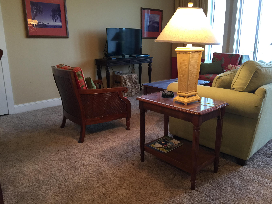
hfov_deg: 61.7
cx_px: 136
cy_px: 102
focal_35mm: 29
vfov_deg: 48.2
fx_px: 228
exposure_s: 1/15
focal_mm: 4.15
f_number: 2.2
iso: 50
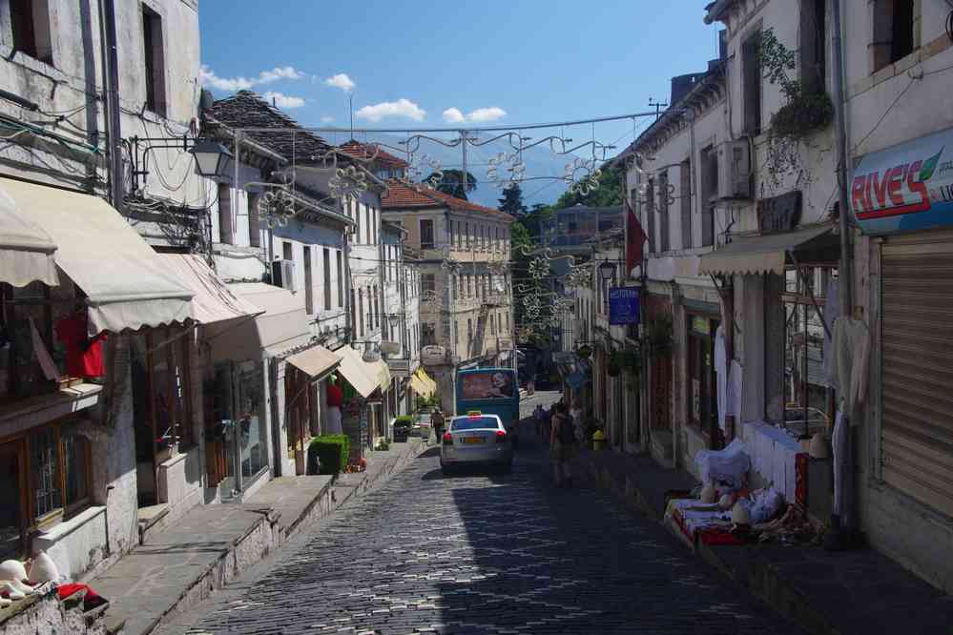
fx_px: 993
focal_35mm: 38
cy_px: 318
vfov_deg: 35.5
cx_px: 476
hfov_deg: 51.3
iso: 200
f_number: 11
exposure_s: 1/80
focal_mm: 25
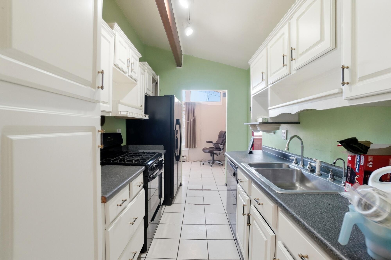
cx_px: 196
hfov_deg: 100.5
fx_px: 163
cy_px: 130
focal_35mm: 15
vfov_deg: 77.2
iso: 125
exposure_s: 1/60
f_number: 5.6
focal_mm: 10
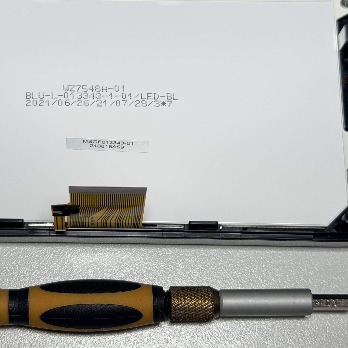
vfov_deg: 21.4
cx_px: 96
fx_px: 921
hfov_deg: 21.2
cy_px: 141
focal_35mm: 81
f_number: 1.78
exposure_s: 1/121
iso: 50
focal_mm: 6.76
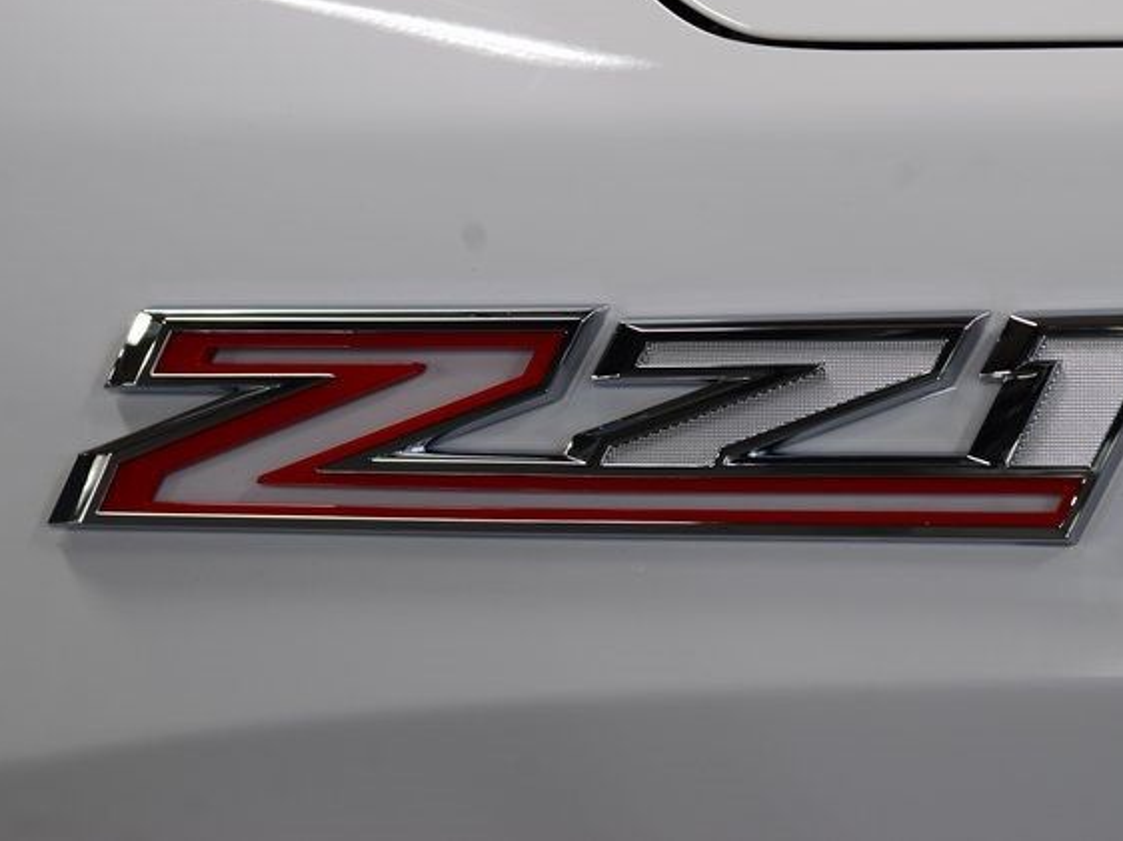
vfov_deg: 12.9
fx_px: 3729
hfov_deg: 17.1
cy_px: 417
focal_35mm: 115
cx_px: 631
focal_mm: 70
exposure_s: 1/40
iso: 400
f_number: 7.1
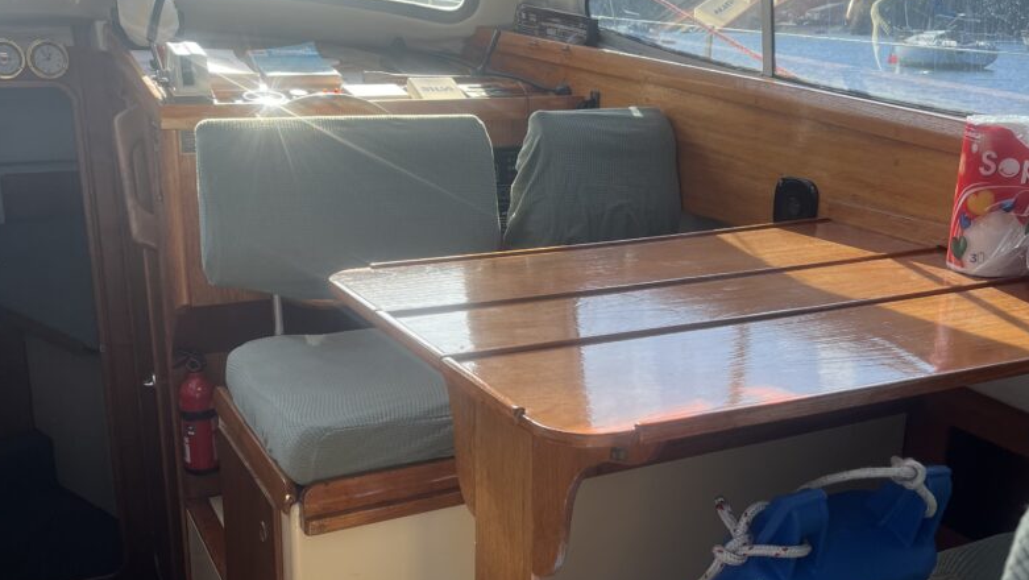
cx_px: 513
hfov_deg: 66.0
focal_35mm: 29
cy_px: 336
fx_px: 792
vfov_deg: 40.1
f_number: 1.6
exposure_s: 1/467
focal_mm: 5.1
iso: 50
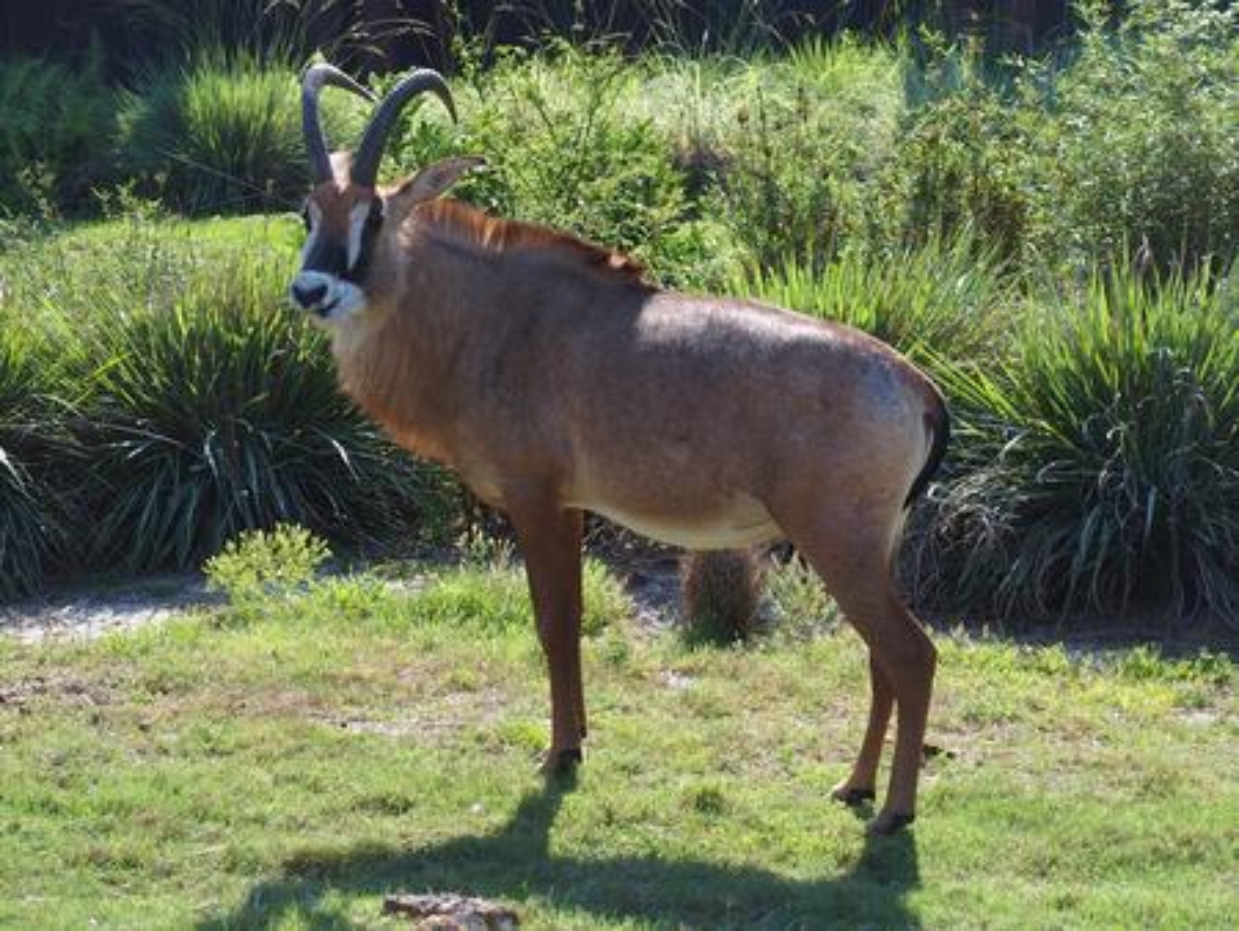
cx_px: 620
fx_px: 4441
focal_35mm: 124
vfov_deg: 12.0
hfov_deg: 15.9
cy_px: 466
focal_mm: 26.2
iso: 100
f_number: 3.5
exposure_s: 1/400
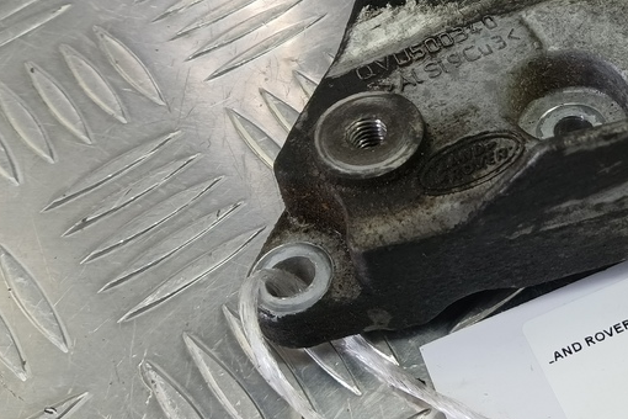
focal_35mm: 48
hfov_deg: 38.3
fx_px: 837
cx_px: 565
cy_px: 18
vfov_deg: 26.8
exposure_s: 1/50
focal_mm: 4.11
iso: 121
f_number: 1.6
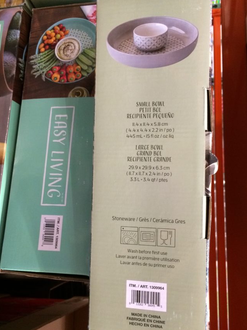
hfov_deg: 40.7
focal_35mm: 35
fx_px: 333
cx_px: 129
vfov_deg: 52.6
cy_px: 173
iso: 320
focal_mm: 4.15
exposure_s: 1/33
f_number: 2.2
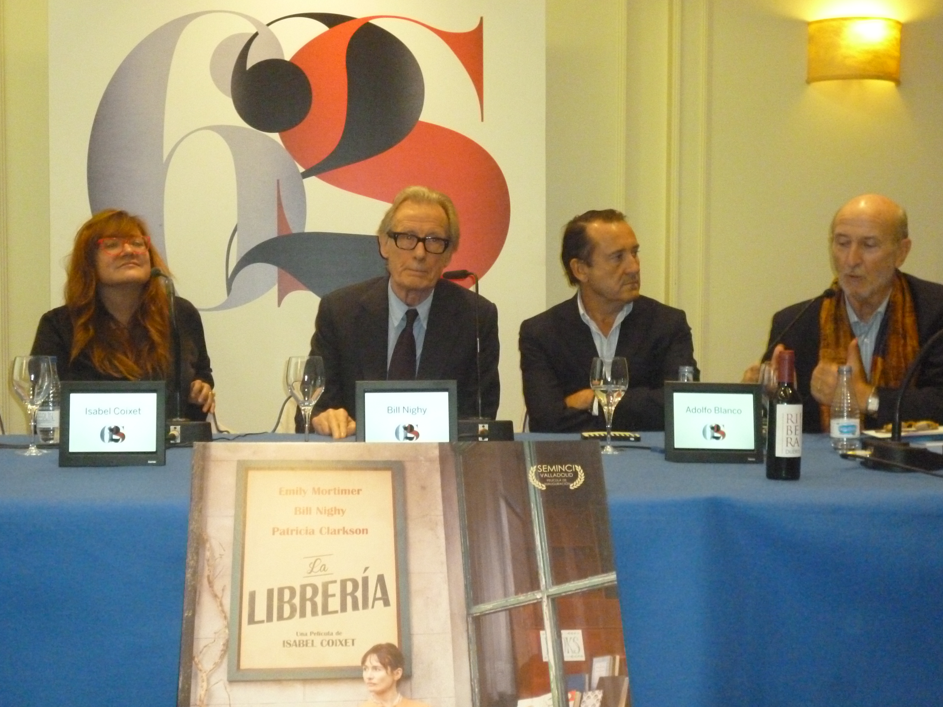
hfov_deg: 38.2
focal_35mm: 50
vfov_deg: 29.1
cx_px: 461
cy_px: 354
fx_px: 1362
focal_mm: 8.6
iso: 1000
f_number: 4
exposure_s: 1/60
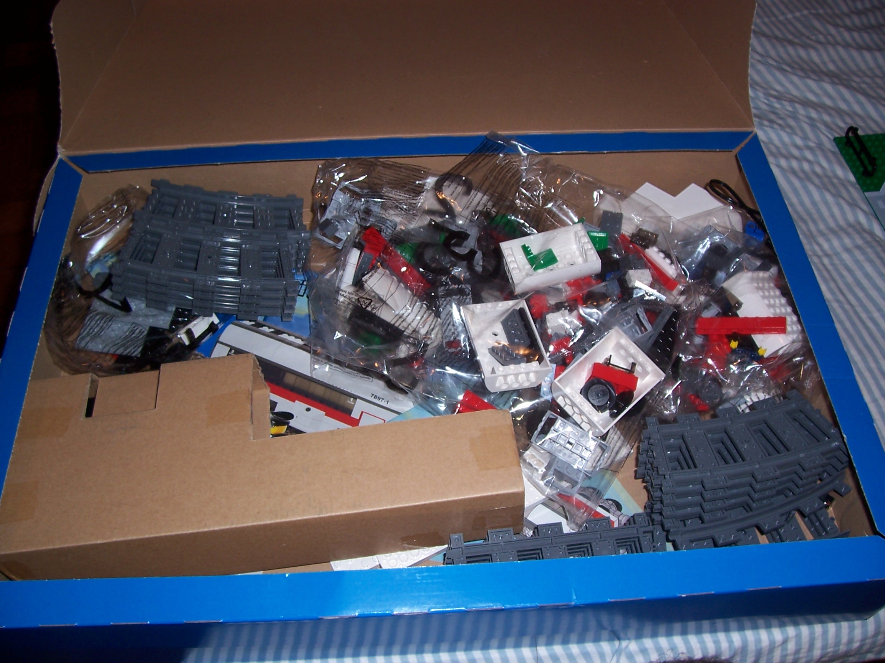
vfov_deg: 41.8
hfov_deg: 54.0
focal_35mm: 34
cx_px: 442
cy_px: 332
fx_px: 869
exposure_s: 1/60
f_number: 2.7
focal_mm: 5.6
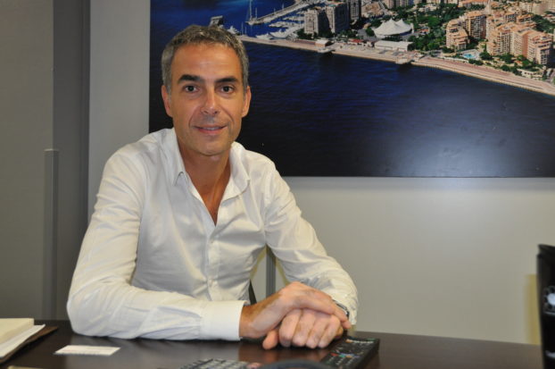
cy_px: 184
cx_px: 278
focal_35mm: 42
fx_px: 647
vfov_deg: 31.8
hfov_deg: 46.5
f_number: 4
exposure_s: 1/60
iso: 800
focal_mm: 28
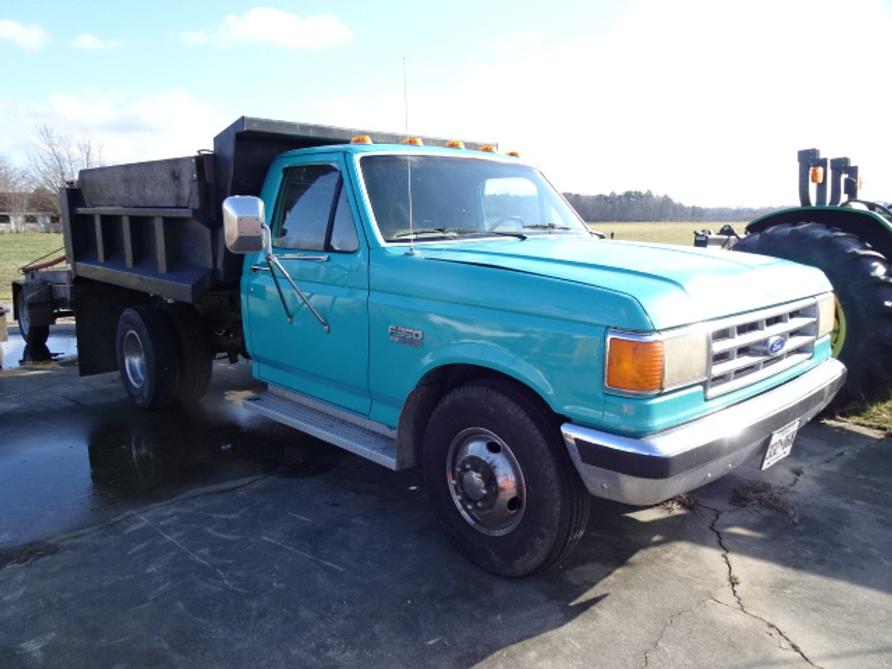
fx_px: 644
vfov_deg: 54.9
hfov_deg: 69.4
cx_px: 446
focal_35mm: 25
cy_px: 334
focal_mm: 4.25
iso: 80
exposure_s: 1/320
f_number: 3.5
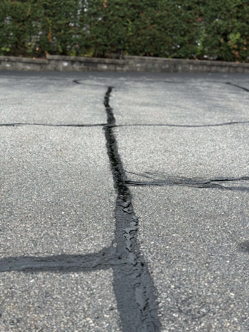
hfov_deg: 30.3
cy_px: 166
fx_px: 460
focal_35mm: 48
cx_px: 124
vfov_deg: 39.7
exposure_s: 1/1678
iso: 64
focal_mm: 6.76
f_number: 1.78
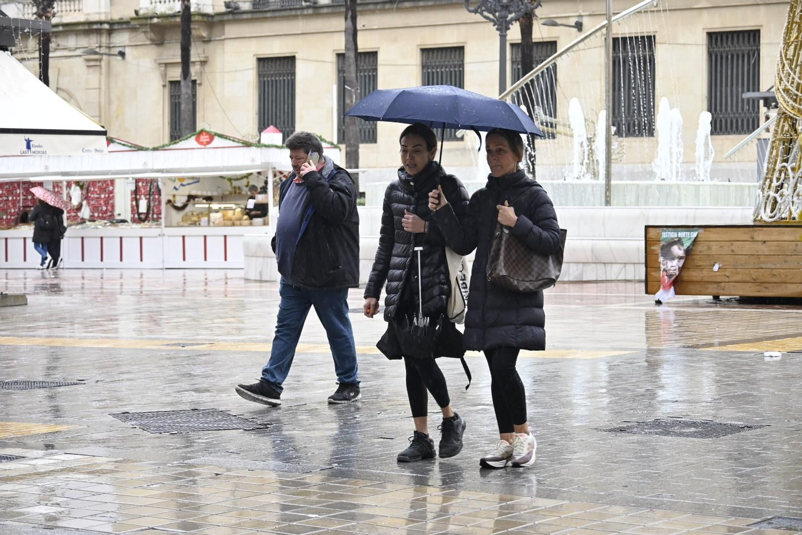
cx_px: 401
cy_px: 268
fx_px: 2272
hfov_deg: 20.0
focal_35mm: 102
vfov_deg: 13.4
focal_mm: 68
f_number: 4.8
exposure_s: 1/250
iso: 1000
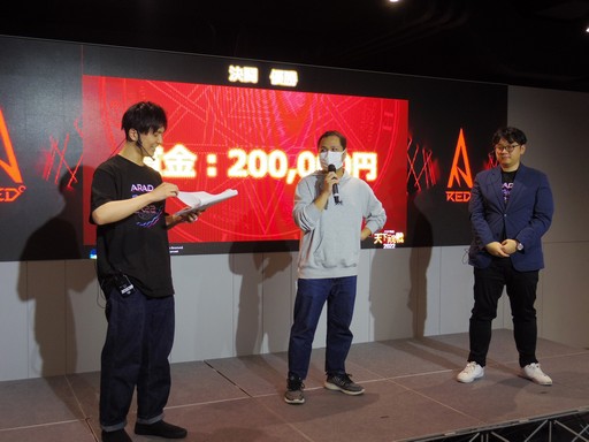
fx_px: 664
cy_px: 221
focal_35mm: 39
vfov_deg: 36.8
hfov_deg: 47.9
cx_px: 294
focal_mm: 8.4
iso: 400
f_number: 3.5
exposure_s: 1/60
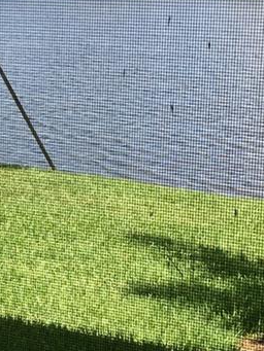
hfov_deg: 14.3
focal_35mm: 102
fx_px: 1037
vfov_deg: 19.3
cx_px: -2
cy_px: 163
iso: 25
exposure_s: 1/513
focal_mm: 4.15
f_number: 2.2
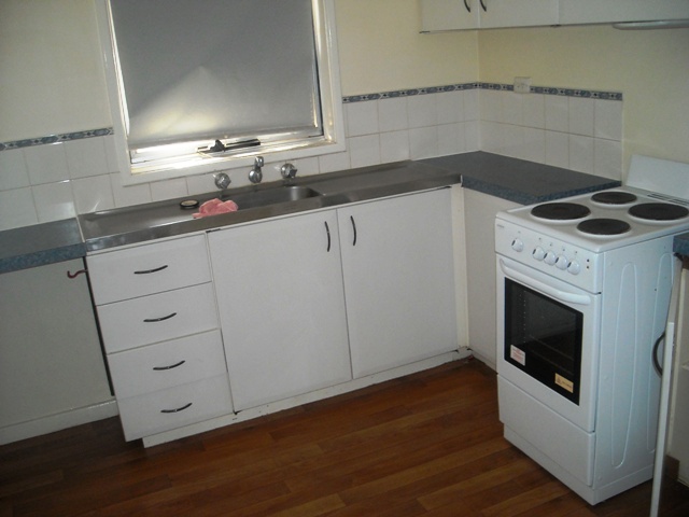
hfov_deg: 52.6
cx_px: 344
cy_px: 258
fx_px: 697
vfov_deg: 40.7
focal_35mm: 35
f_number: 2.8
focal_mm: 5.7
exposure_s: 1/60
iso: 200
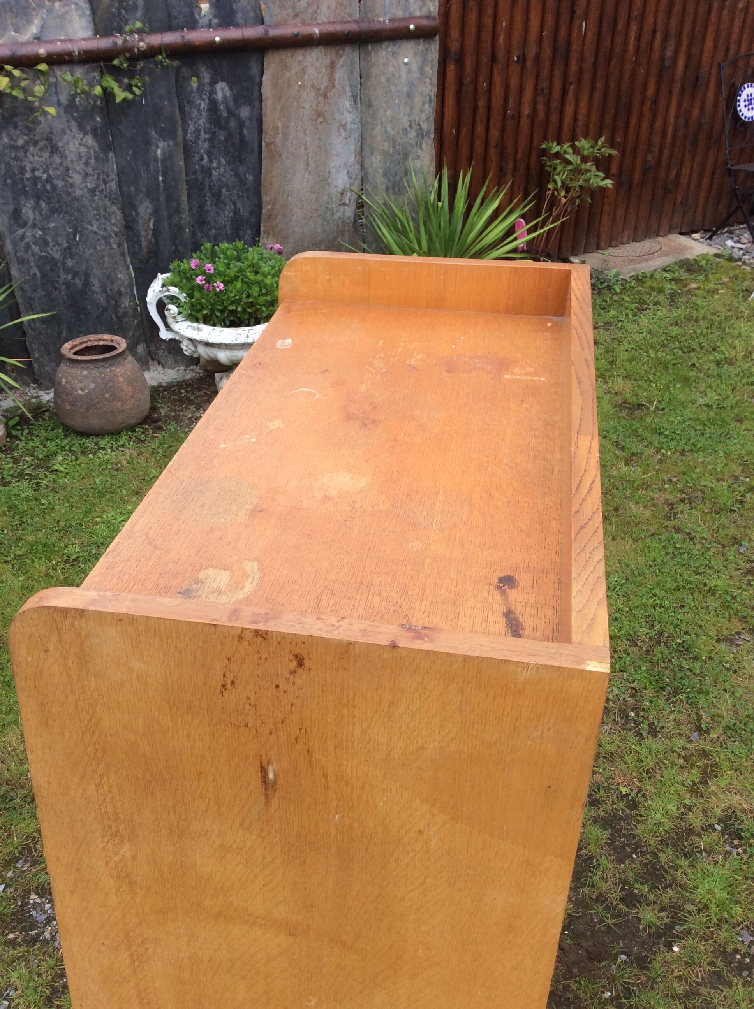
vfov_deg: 56.9
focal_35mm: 32
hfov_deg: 44.1
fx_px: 932
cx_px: 377
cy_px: 504
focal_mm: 3.3
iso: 32
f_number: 2.4
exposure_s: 1/156
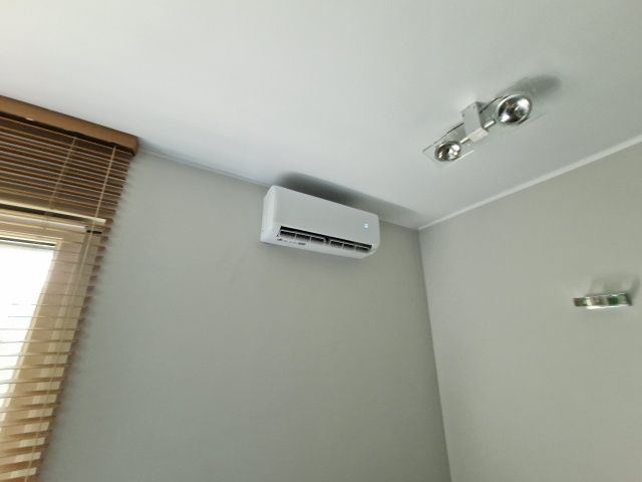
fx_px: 241
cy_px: 241
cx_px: 321
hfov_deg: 106.2
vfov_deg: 89.9
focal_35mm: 13
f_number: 2.2
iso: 200
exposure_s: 1/50
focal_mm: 2.2
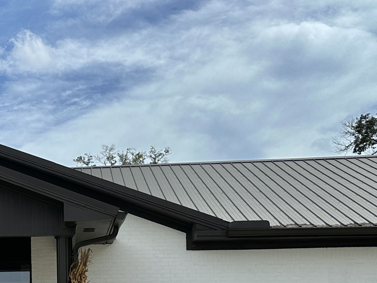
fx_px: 795
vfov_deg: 19.8
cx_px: -87
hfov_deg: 24.0
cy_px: 258
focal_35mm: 73
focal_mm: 6.86
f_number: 1.78
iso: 80
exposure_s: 1/7042
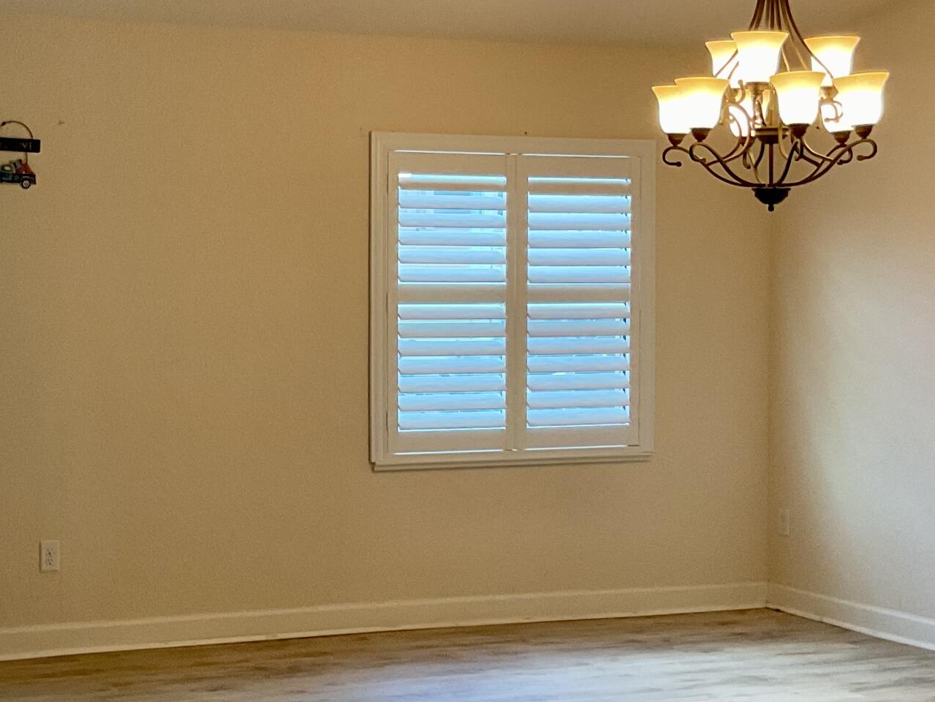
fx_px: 1837
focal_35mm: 68
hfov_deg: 28.0
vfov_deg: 21.6
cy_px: 303
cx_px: 202
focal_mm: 3
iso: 80
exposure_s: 1/60
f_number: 1.8
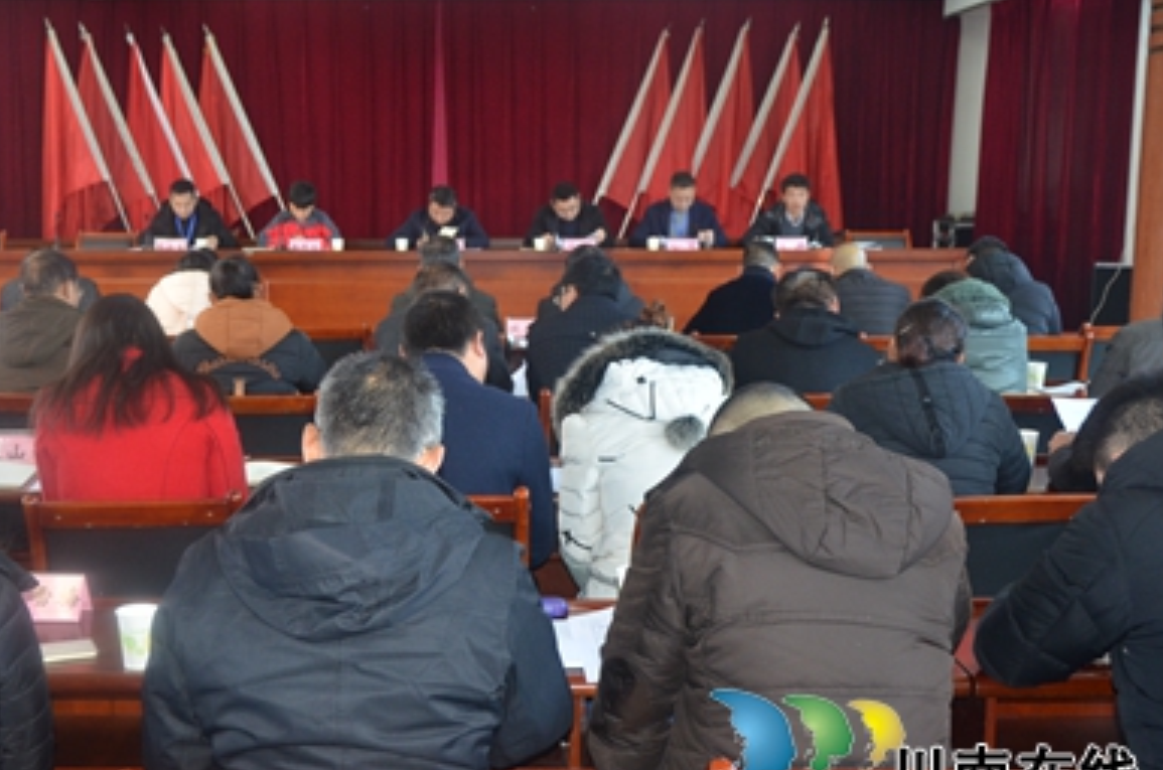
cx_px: 477
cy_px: 403
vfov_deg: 27.6
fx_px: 1568
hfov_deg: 40.5
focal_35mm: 49
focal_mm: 25
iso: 800
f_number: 4
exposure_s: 1/60
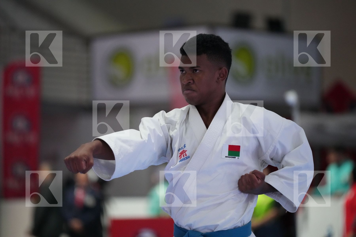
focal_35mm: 200
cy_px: 118
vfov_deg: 6.9
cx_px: 178
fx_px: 1978
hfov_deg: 10.3
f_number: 2.8
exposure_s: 1/500
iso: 8000
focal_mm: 200
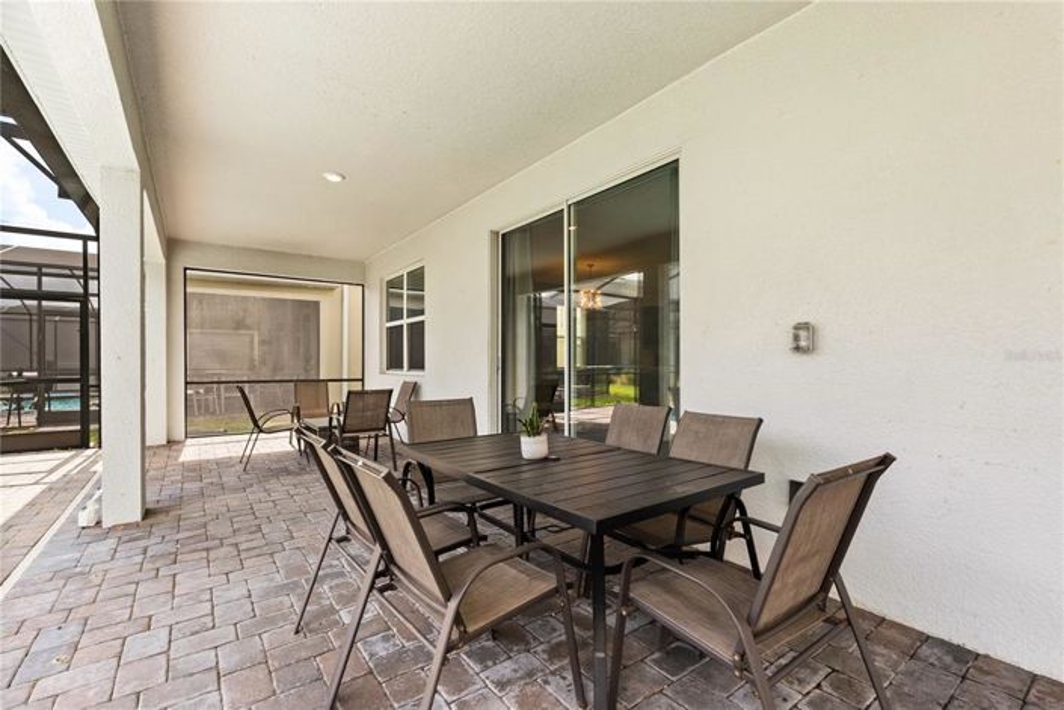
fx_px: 488
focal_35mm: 16
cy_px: 355
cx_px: 532
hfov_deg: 95.0
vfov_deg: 72.1
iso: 800
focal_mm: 16.5
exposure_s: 1/50
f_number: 7.1
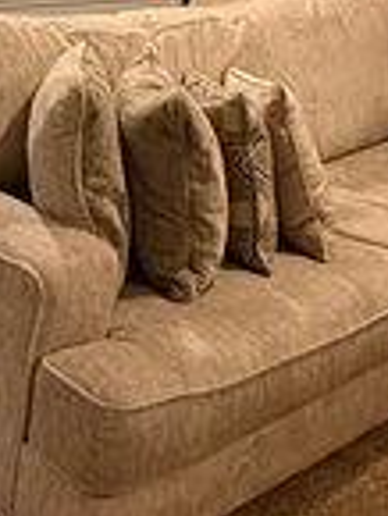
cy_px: 11
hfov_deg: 19.6
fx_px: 1104
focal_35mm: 74
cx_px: 46
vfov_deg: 25.1
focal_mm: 2.22
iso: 640
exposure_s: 1/60
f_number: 2.2
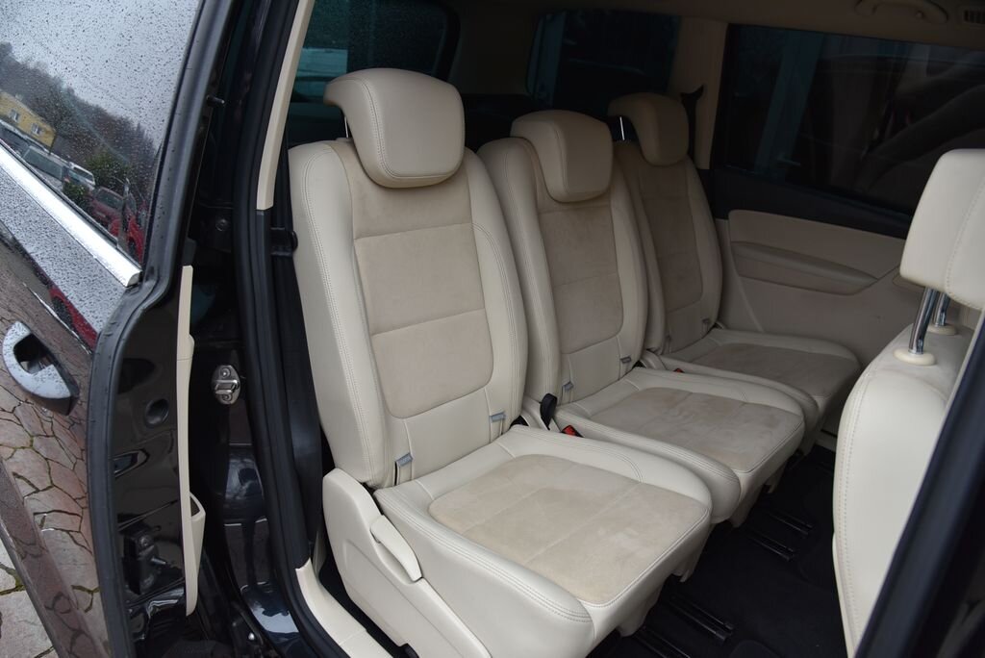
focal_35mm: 24
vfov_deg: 53.2
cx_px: 492
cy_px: 329
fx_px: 657
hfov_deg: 73.7
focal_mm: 24
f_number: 5
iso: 500
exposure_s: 1/100
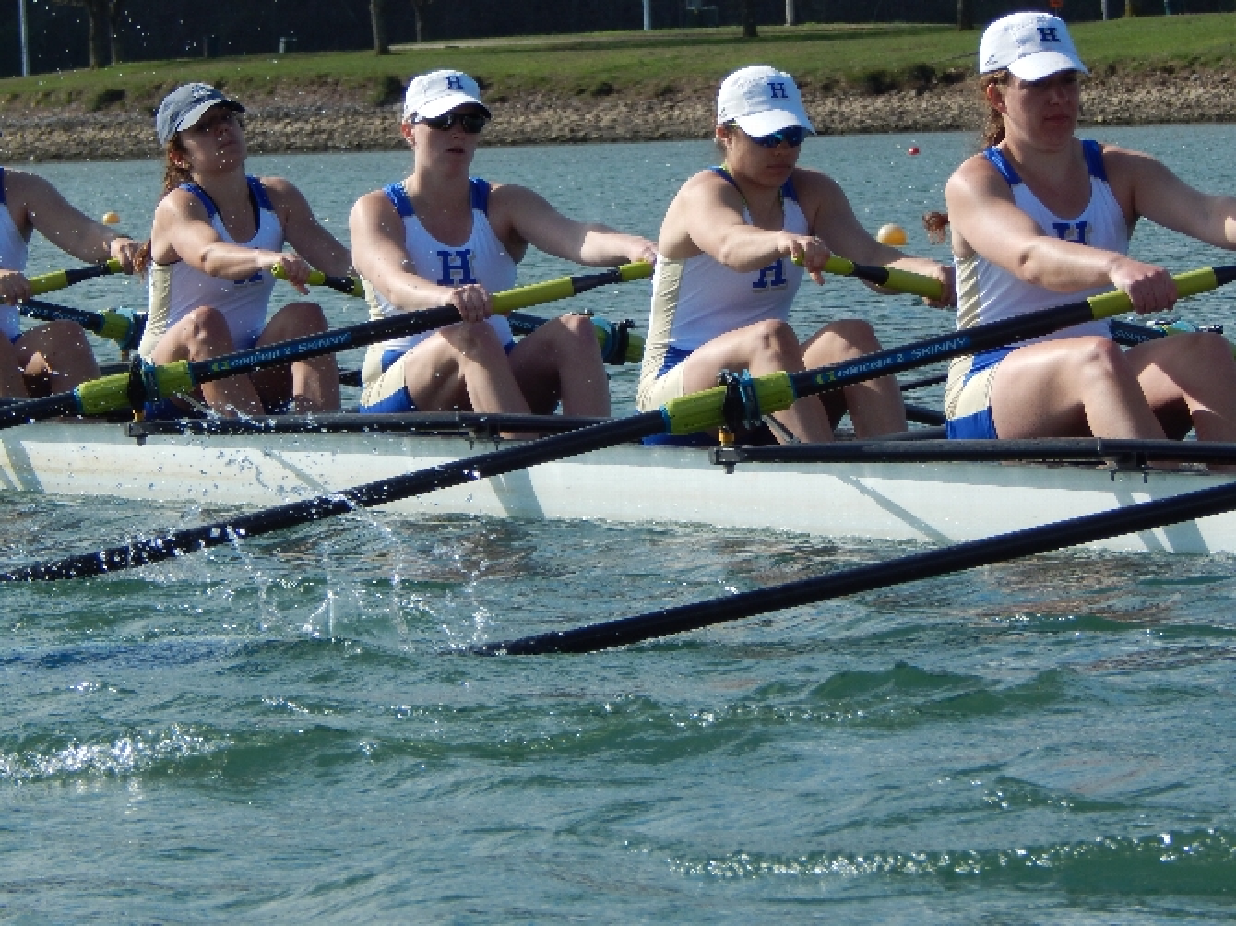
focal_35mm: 279
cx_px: 618
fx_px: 9958
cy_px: 463
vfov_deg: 5.3
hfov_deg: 7.1
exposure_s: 1/800
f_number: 5.7
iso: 125
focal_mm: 50.1
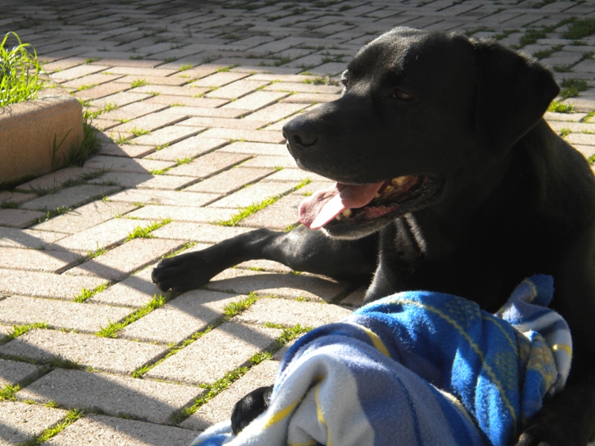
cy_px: 223
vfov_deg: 18.7
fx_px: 1358
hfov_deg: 24.7
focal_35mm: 79
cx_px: 298
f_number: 5.1
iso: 80
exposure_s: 1/189
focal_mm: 14.3
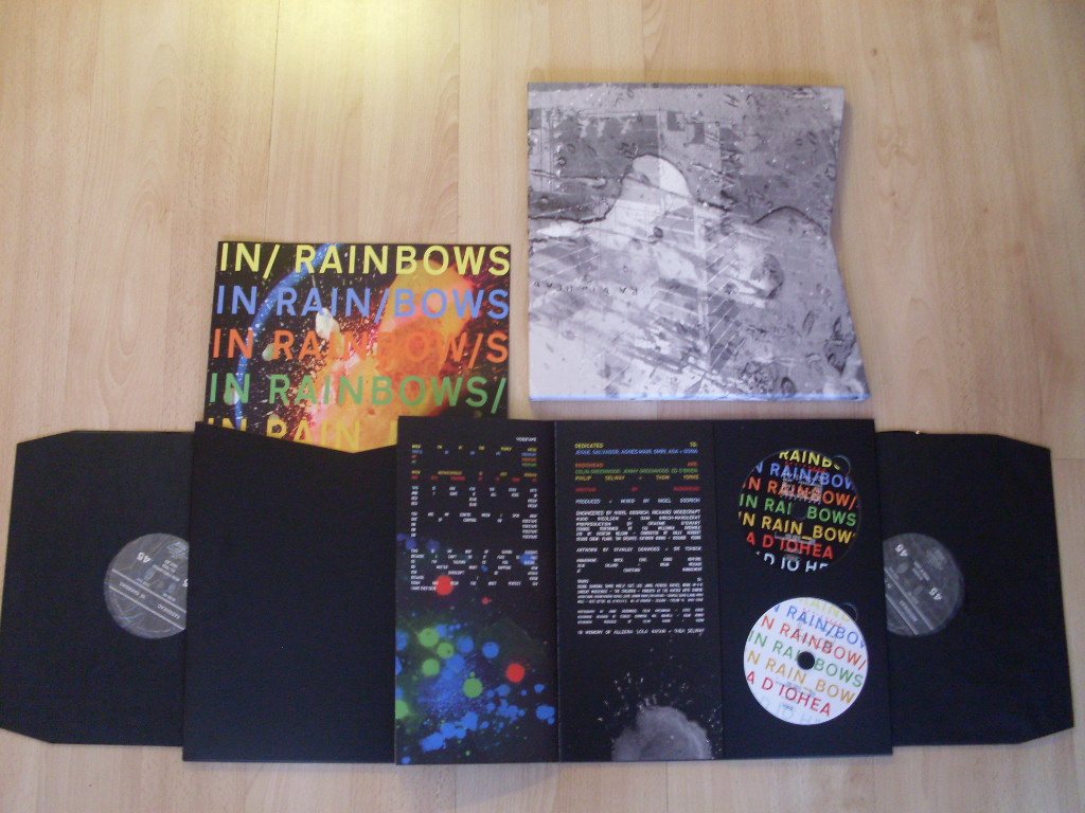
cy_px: 406
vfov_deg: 37.7
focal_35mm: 38
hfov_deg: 49.0
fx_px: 1191
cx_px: 542
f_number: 2.8
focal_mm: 6.3
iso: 200
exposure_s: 1/4
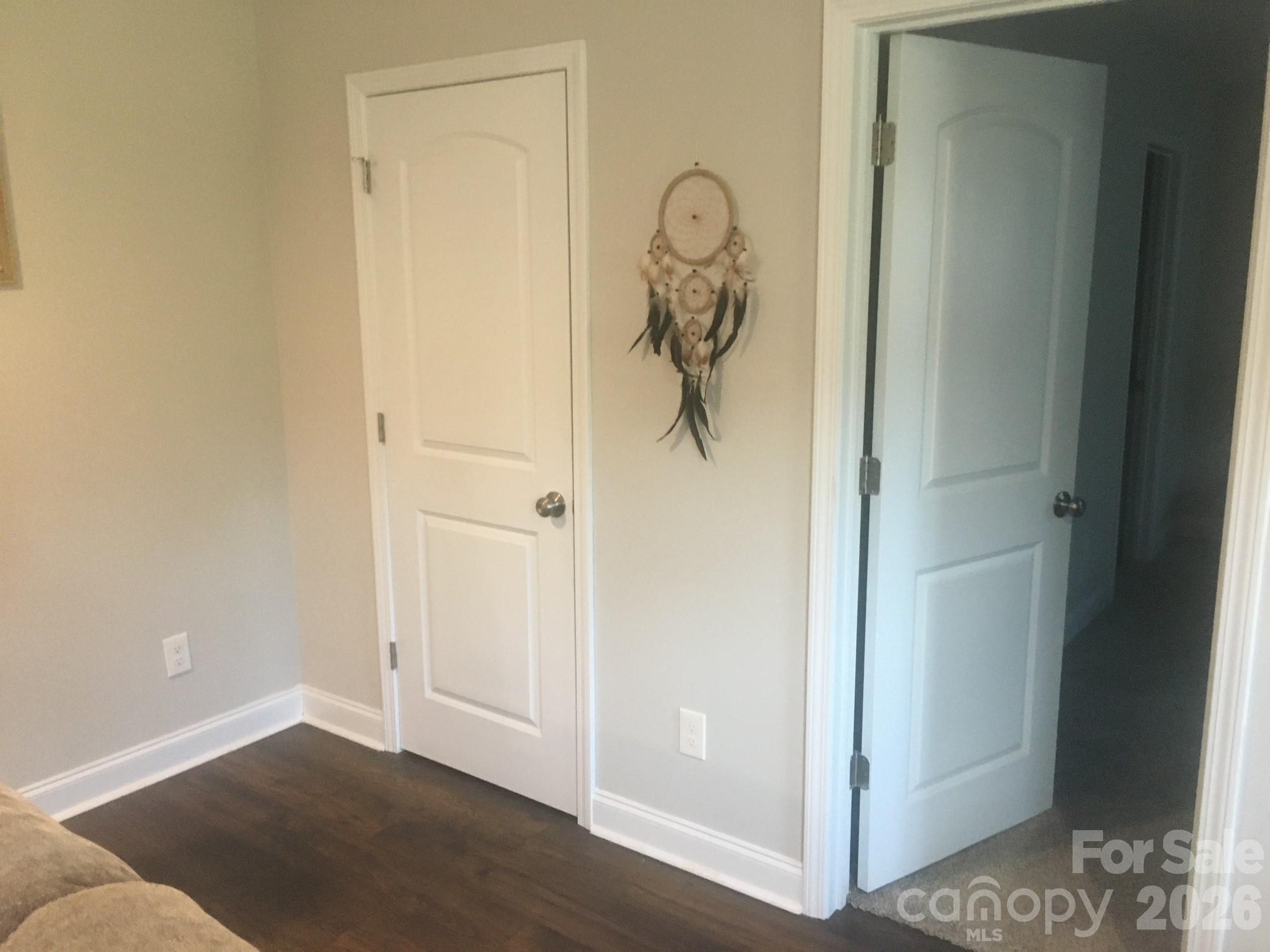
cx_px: 635
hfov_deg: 61.7
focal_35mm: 29
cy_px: 476
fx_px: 1064
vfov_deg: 48.2
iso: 200
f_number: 2.2
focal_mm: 4.15
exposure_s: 1/24
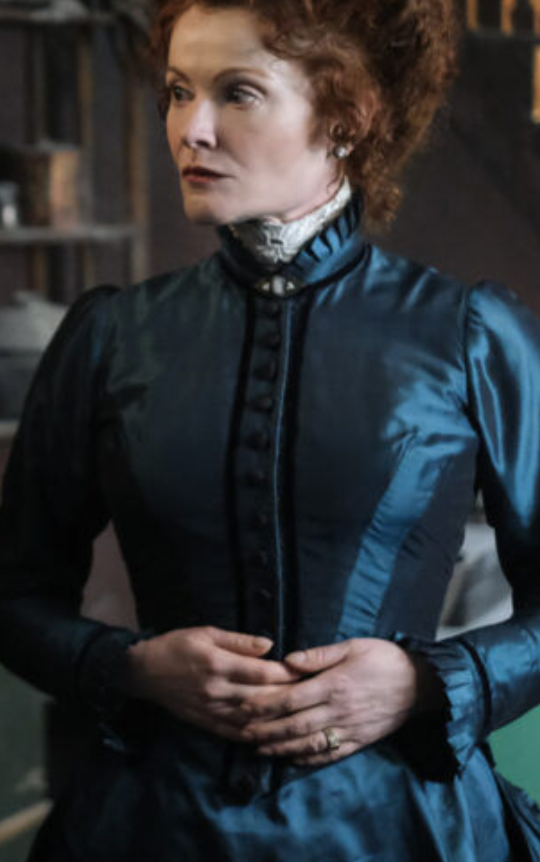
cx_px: -100
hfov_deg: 12.7
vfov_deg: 20.6
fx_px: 2376
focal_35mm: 101
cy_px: 349
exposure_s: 1/125
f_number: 1.8
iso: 6400
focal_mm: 35
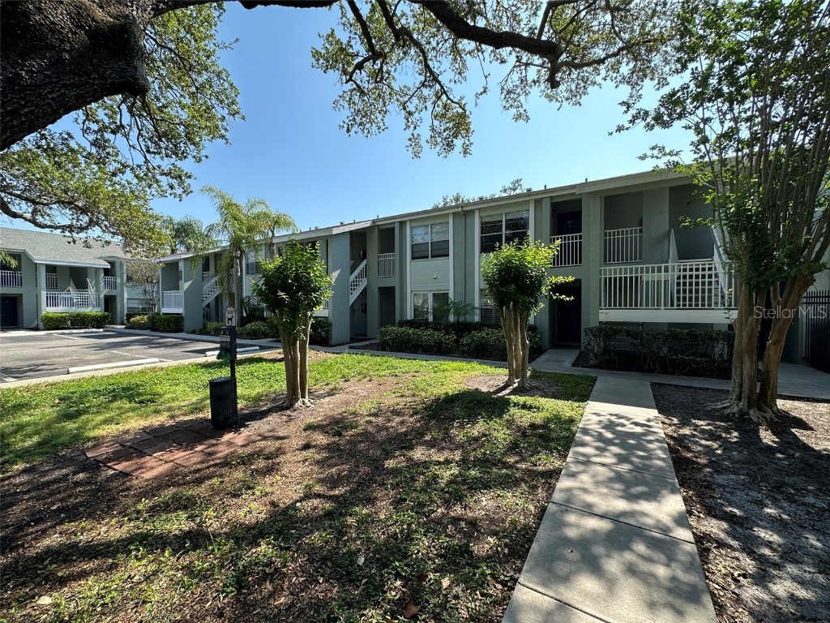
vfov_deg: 85.7
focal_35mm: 14
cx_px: 415
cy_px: 312
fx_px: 336
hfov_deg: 102.1
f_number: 2.2
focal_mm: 2.22
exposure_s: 1/633
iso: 40
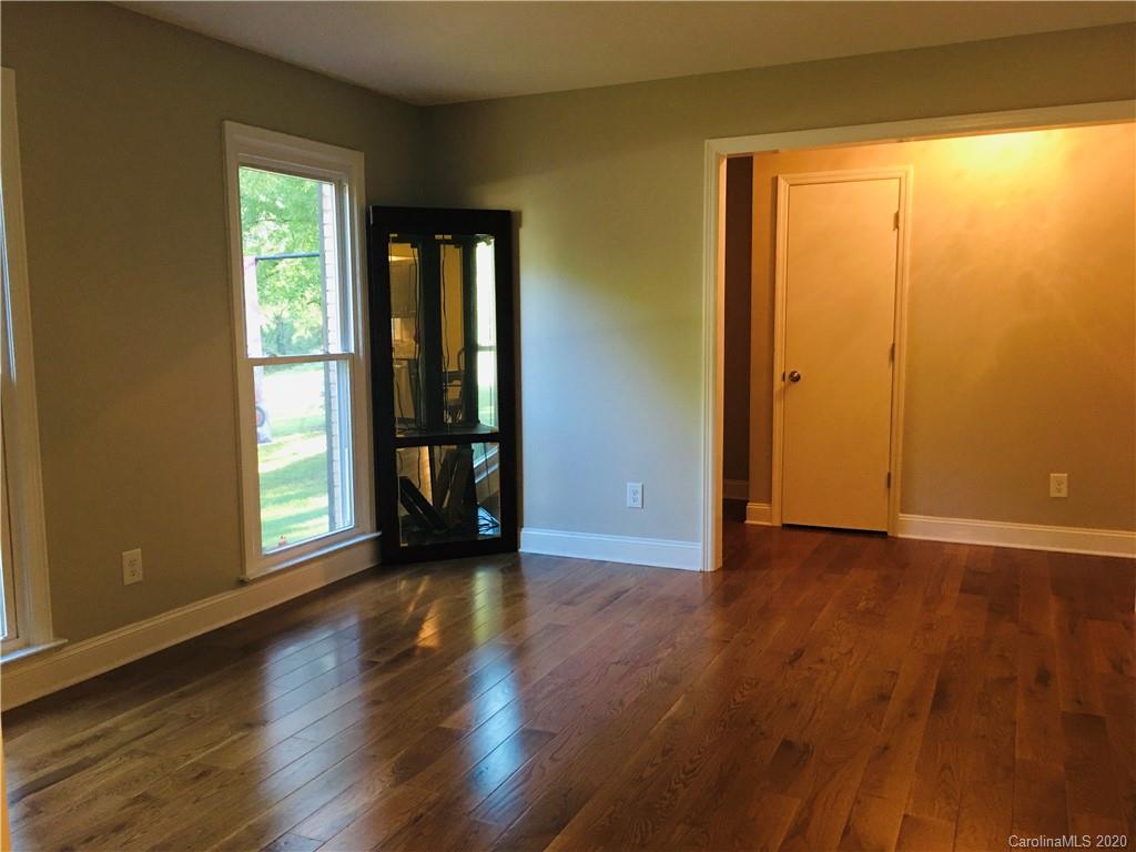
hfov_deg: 61.7
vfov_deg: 48.2
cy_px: 426
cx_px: 568
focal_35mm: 29
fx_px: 952
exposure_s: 1/15
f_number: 2.2
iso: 64
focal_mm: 4.15
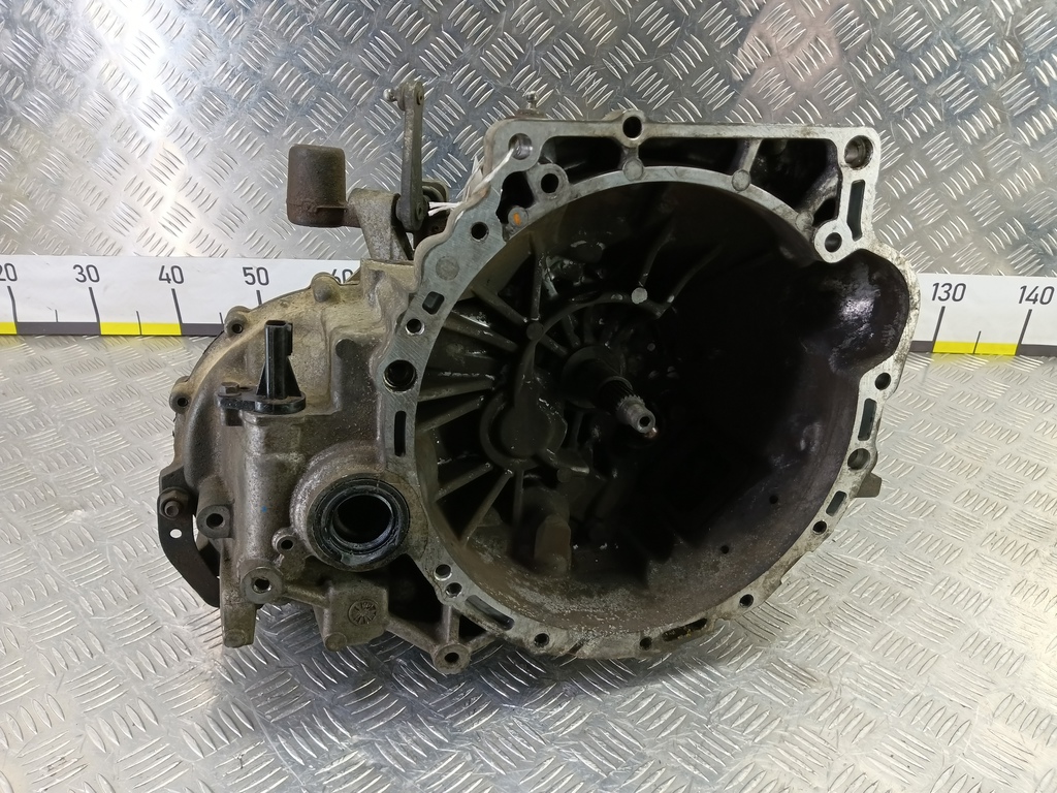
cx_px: 528
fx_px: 702
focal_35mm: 23
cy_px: 396
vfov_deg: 58.9
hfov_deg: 73.9
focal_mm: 4.11
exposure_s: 1/50
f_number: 1.6
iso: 232
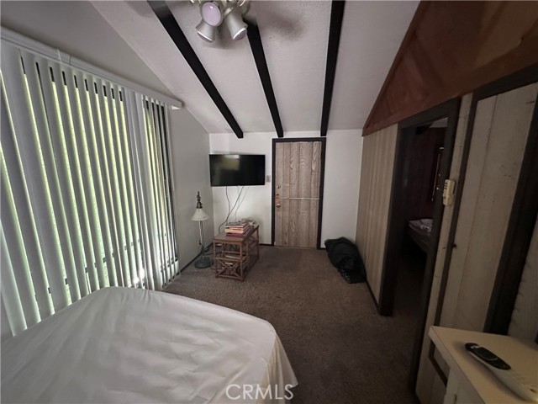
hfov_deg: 102.1
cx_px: 269
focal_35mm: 14
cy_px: 202
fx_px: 218
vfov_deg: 85.7
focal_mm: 2.22
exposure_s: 1/40
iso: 1250
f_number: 2.2
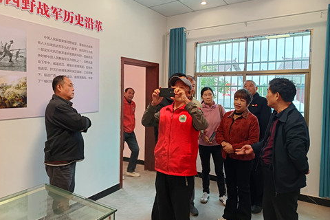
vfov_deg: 49.5
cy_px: 100
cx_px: 162
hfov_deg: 69.4
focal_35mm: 26
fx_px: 238
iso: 585
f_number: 1.75
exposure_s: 1/50
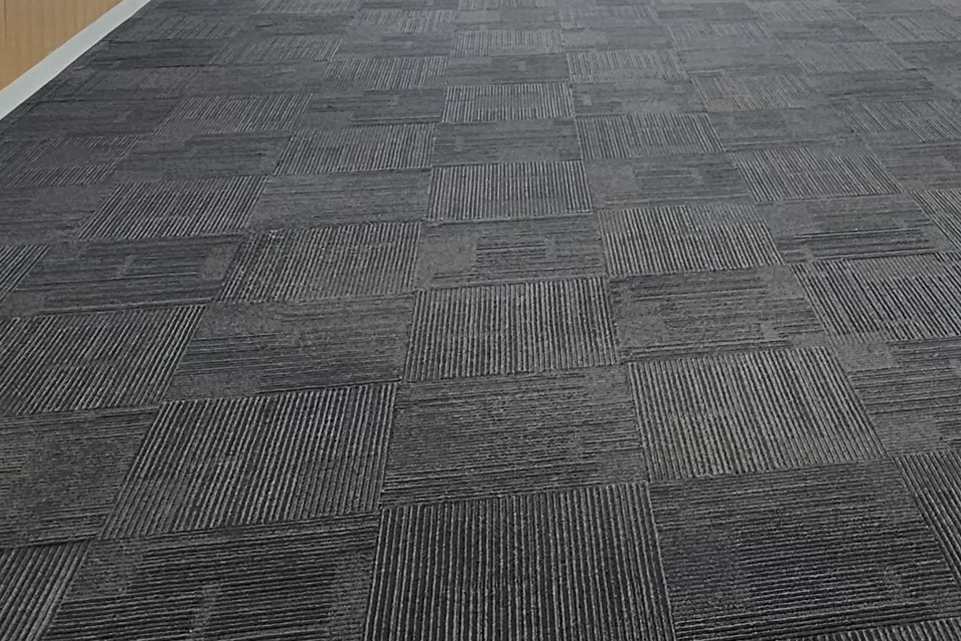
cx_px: 802
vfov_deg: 25.2
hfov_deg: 40.5
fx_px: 1228
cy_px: -194
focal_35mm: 46
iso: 50
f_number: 2.2
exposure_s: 1/50
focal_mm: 2.2
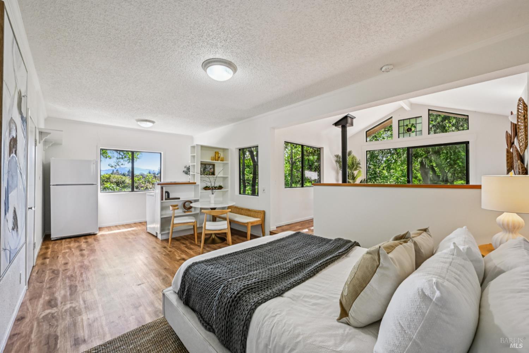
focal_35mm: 14
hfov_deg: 104.3
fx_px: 206
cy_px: 176
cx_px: 264
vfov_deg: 81.2
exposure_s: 1/50
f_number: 11
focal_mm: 14
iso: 800
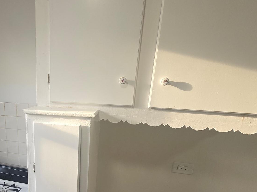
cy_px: 130
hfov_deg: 67.1
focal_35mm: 24
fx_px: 178
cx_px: 64
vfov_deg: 55.5
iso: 64
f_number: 2.2
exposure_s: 1/120
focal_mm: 2.2
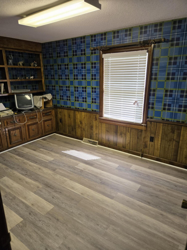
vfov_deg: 73.9
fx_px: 166
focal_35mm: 23
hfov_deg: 58.9
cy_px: 125
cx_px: 94
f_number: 1.8
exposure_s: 1/120
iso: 160
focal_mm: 5.4
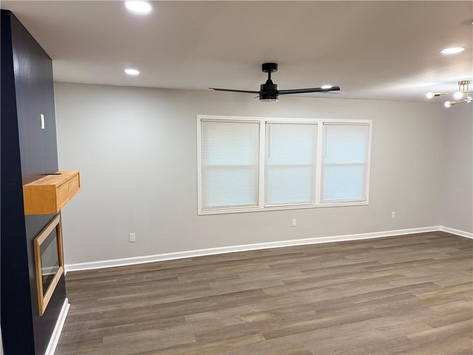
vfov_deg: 56.8
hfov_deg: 71.6
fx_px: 328
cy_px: 178
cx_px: 236
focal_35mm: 24
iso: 160
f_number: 1.78
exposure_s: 1/120
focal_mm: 6.76
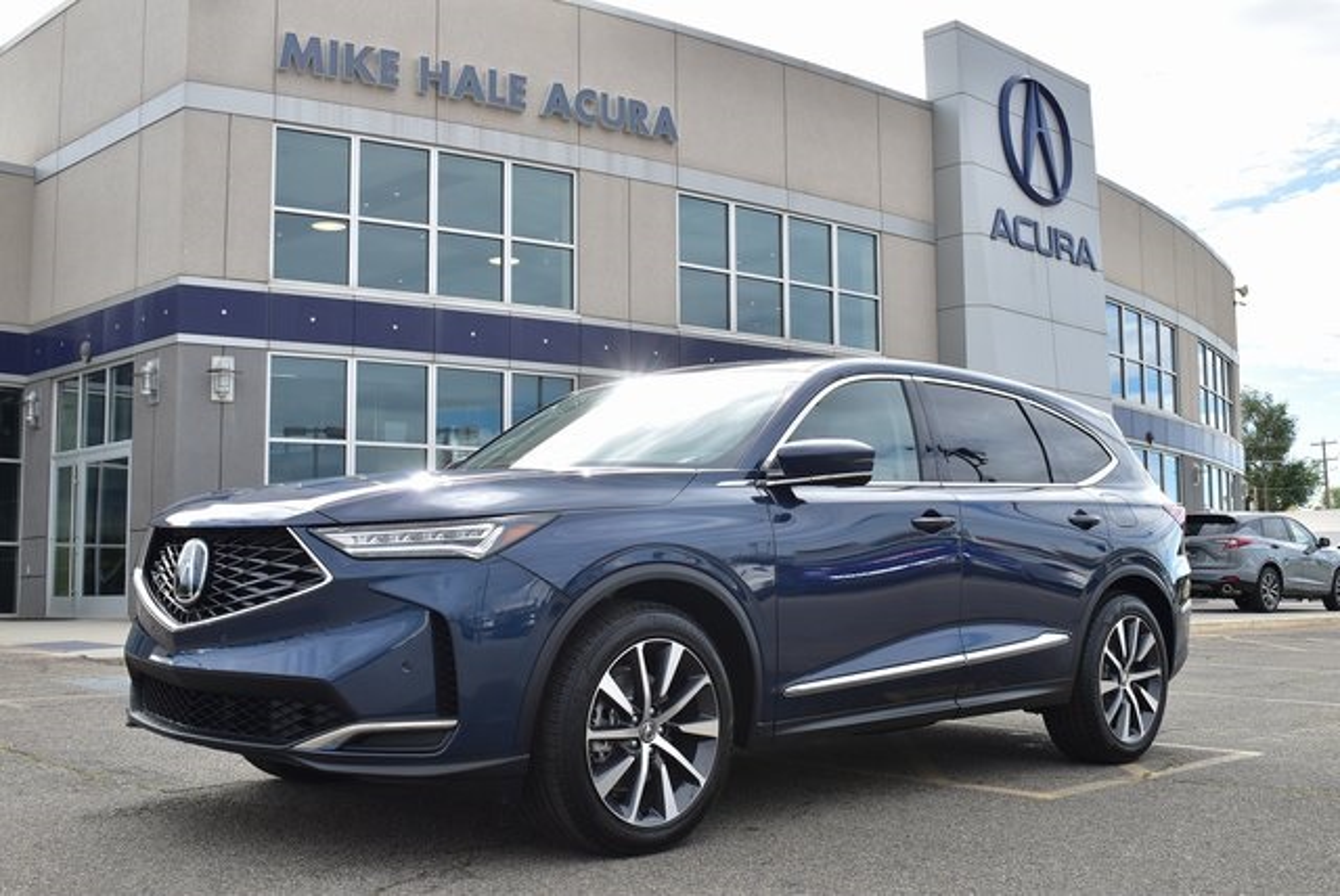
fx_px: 1453
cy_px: 448
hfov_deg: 49.5
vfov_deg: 34.3
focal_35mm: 39
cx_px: 670
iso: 100
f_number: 8
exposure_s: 1/250
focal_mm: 26
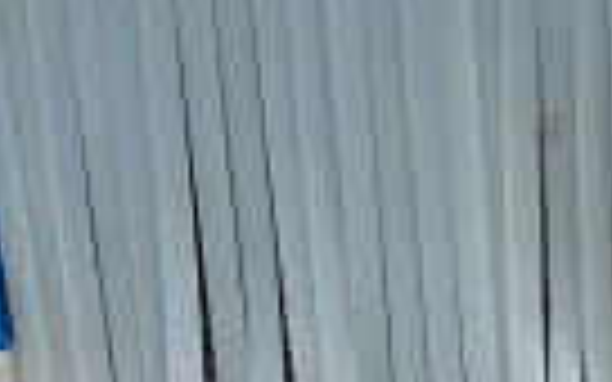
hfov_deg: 15.6
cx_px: 693
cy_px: 602
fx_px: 2168
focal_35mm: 130
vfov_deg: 9.7
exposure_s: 1/125
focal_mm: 29
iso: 100
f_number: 8
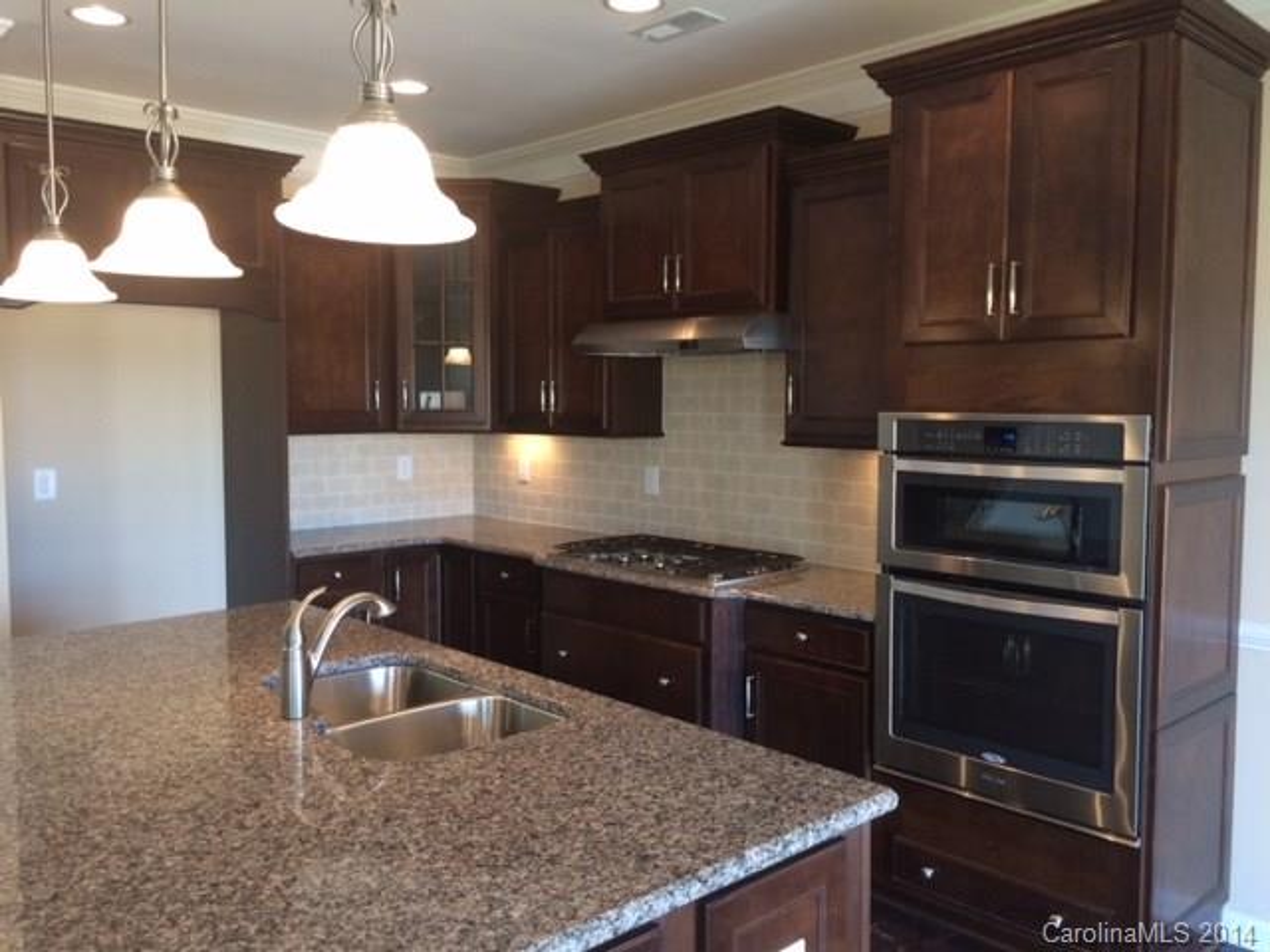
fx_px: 1064
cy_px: 476
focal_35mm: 29
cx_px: 635
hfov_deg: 61.7
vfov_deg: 48.2
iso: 64
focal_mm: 4.15
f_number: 2.2
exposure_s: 1/30
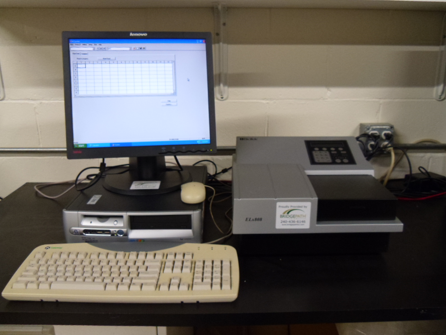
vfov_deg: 44.2
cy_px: 163
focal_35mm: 32
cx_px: 223
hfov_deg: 56.8
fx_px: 412
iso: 200
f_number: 3.3
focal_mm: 5.6
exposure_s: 1/22
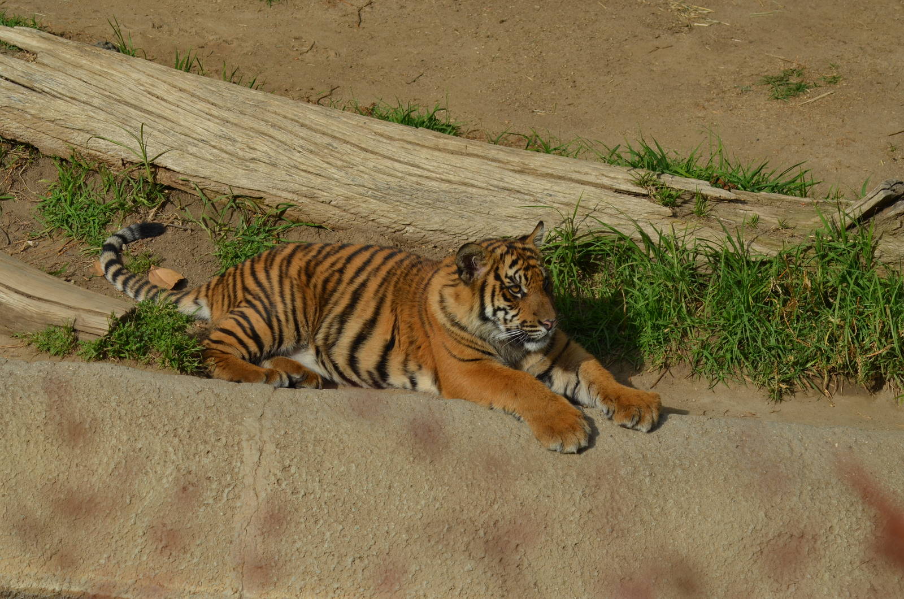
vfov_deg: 7.9
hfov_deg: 11.8
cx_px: 452
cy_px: 300
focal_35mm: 174
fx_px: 4361
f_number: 7.1
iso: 200
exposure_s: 1/800
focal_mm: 116
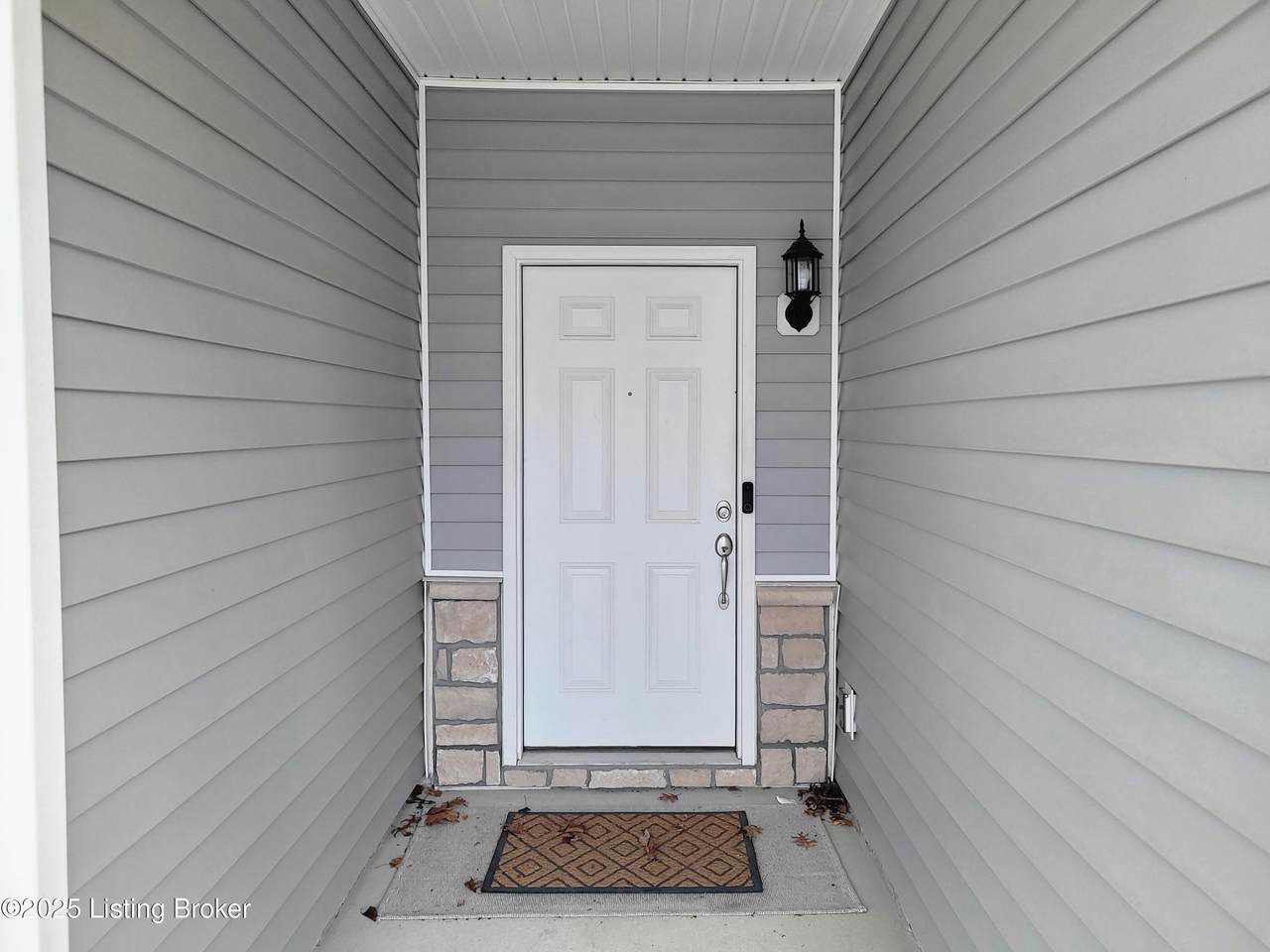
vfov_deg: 53.1
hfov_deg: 67.3
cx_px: 635
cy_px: 476
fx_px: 954
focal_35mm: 26
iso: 160
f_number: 1.8
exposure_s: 1/120
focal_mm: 5.4
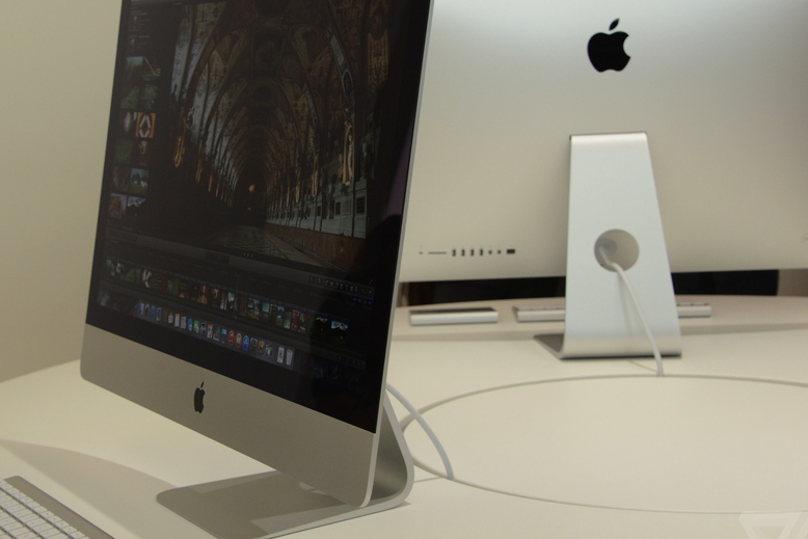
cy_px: 234
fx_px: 1706
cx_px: 304
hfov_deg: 26.6
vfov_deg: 17.9
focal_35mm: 76
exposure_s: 1/250
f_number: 8
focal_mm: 58
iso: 2000
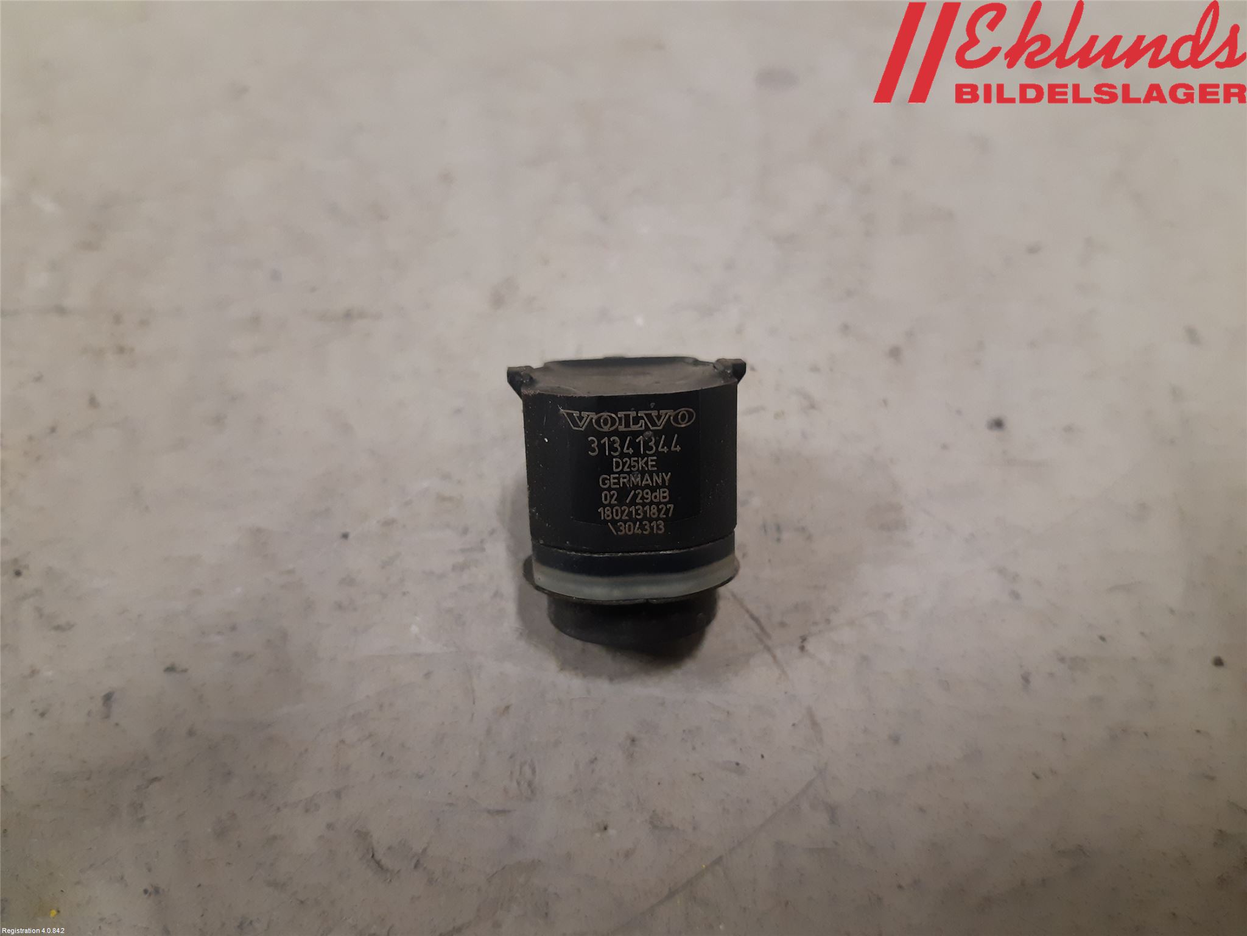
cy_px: 468
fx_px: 937
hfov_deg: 67.3
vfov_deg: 53.1
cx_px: 624
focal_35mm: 26
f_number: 1.7
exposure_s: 1/50
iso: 200
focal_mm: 3.93
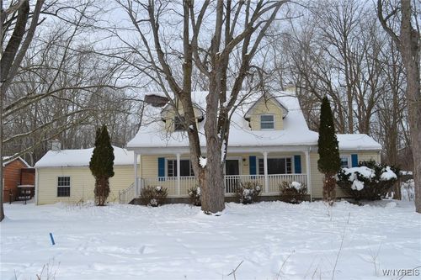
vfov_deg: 39.9
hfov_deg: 57.2
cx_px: 210
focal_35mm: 33
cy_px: 140
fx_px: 386
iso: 100
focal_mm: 22
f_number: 8
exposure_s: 1/250
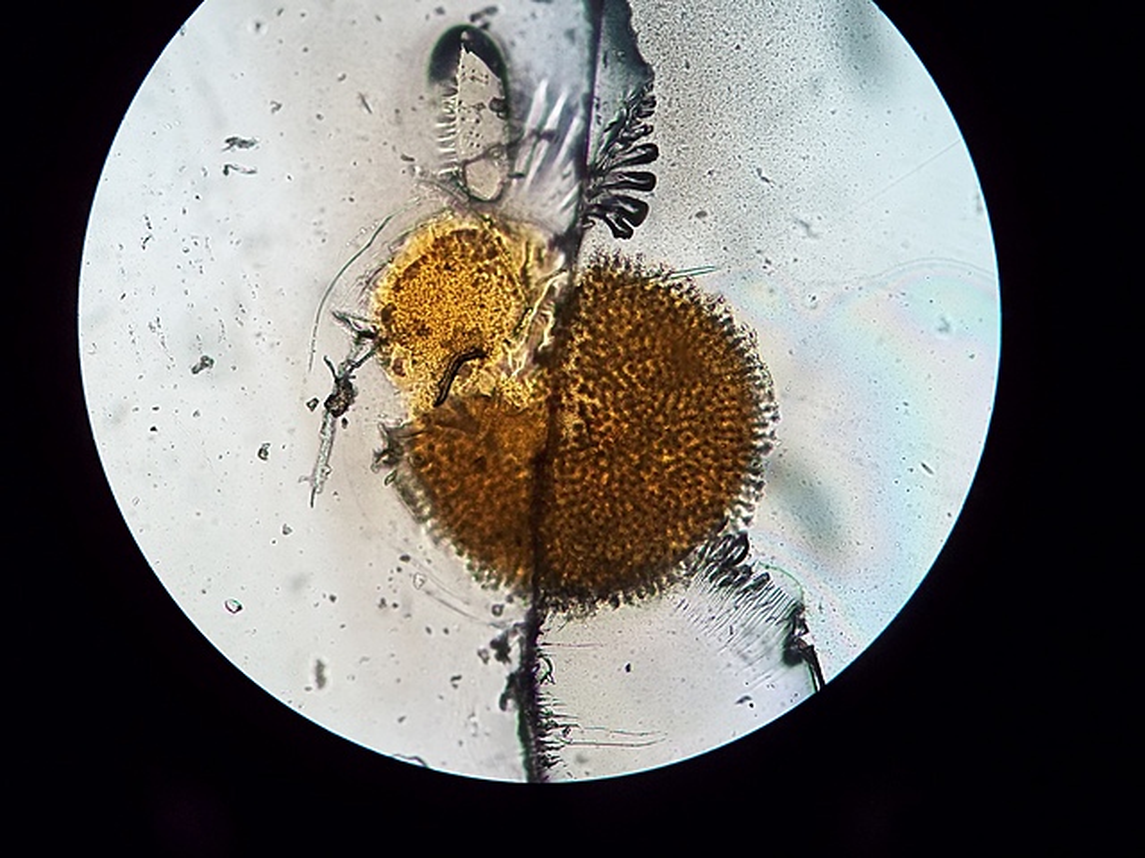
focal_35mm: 36
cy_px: 429
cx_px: 572
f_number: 3.1
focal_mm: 6.5
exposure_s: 1/40
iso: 160
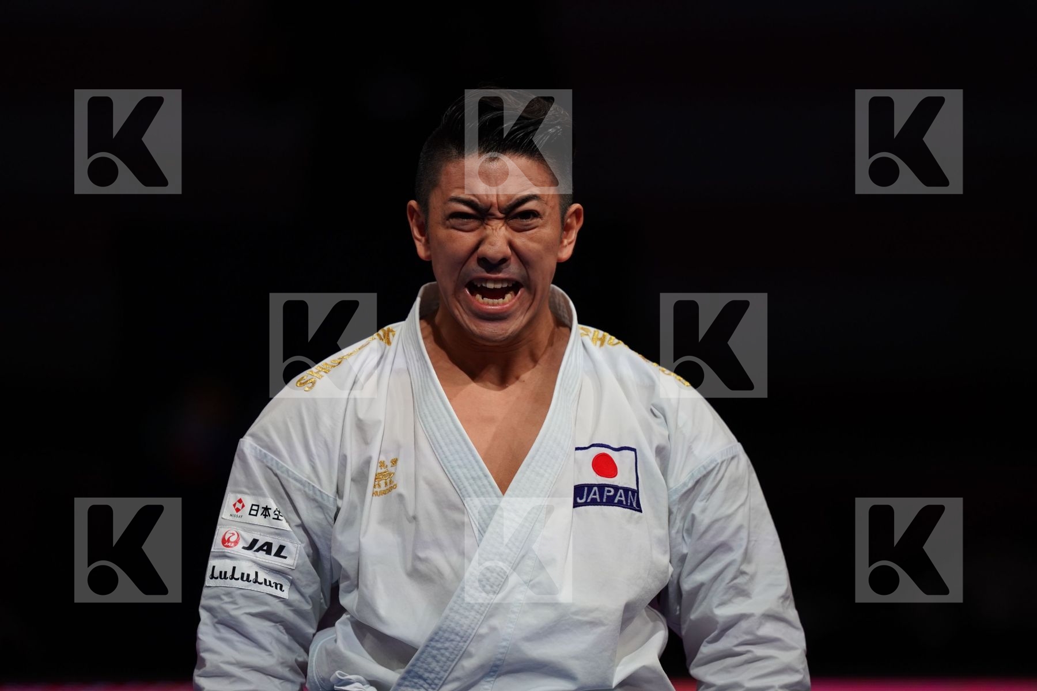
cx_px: 518
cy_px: 346
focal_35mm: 400
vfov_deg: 3.4
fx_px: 11521
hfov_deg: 5.2
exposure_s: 1/500
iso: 800
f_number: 2.8
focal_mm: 400
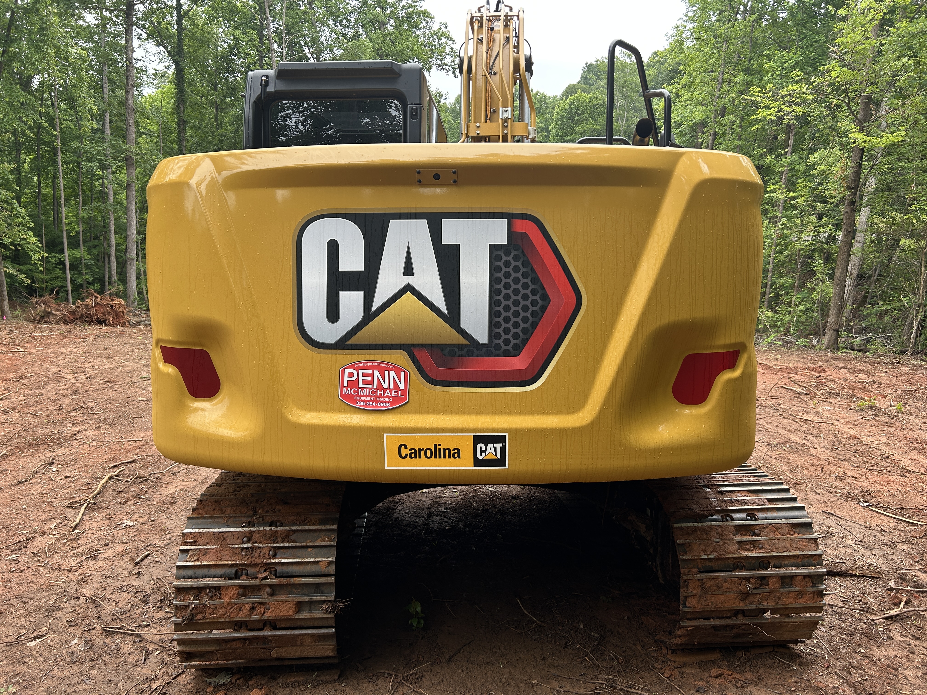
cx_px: 464
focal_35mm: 26
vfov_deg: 53.1
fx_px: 696
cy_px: 348
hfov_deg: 67.3
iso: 50
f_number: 1.5
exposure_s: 1/328
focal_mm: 5.7
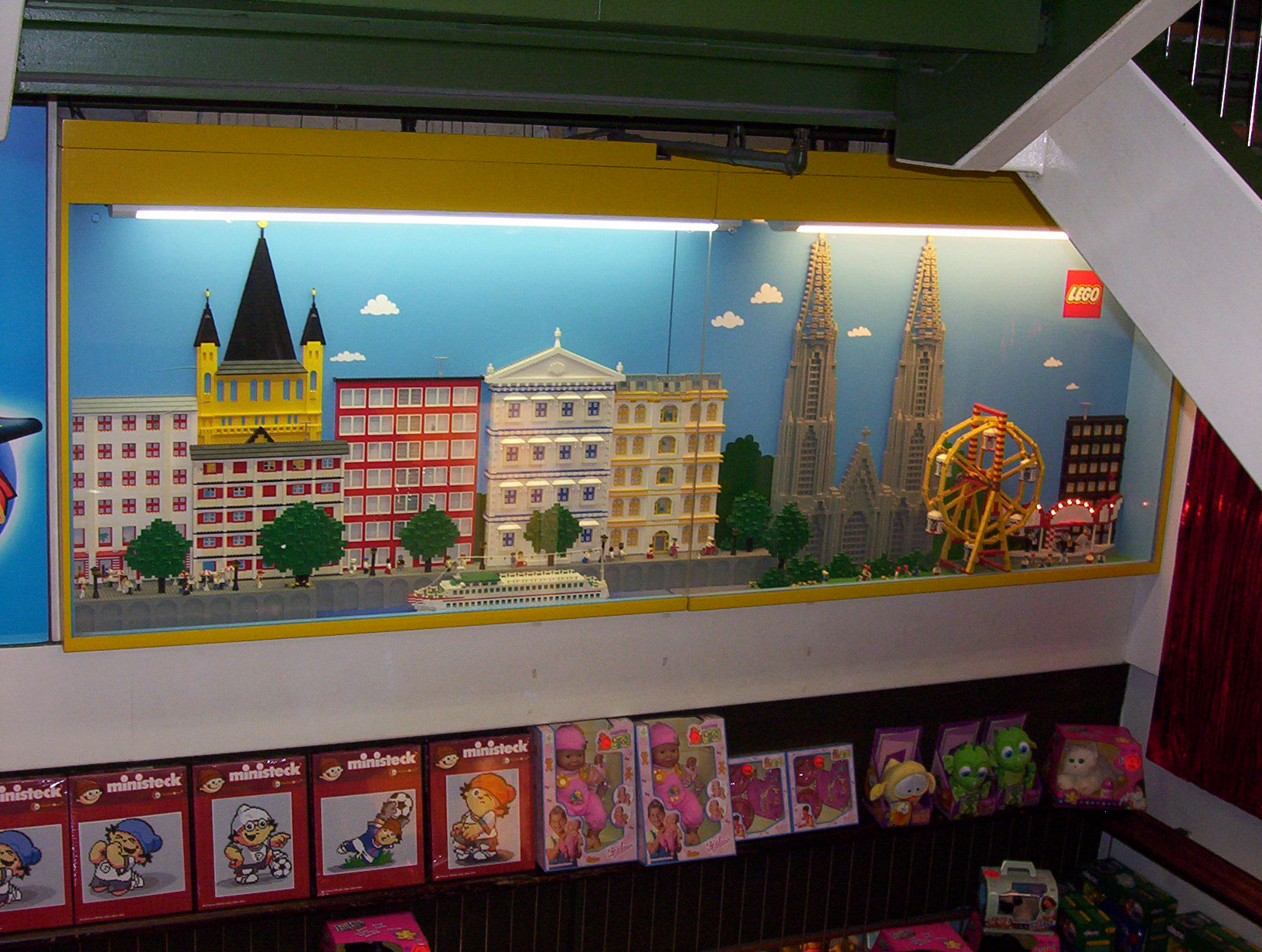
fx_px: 1973
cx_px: 631
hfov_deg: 35.5
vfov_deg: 27.1
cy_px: 476
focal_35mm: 54
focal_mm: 7.1
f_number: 2.97
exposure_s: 1/69.5
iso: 140
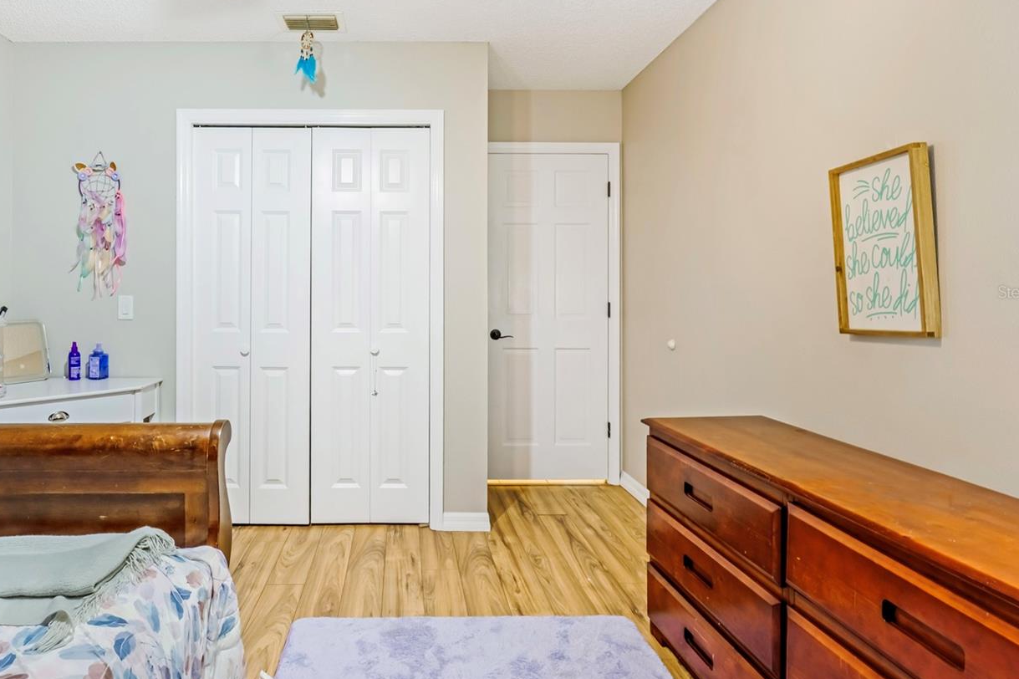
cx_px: 404
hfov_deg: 78.5
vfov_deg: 57.7
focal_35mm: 22
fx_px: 613
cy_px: 292
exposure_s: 1/100
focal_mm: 11
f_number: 9
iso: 250
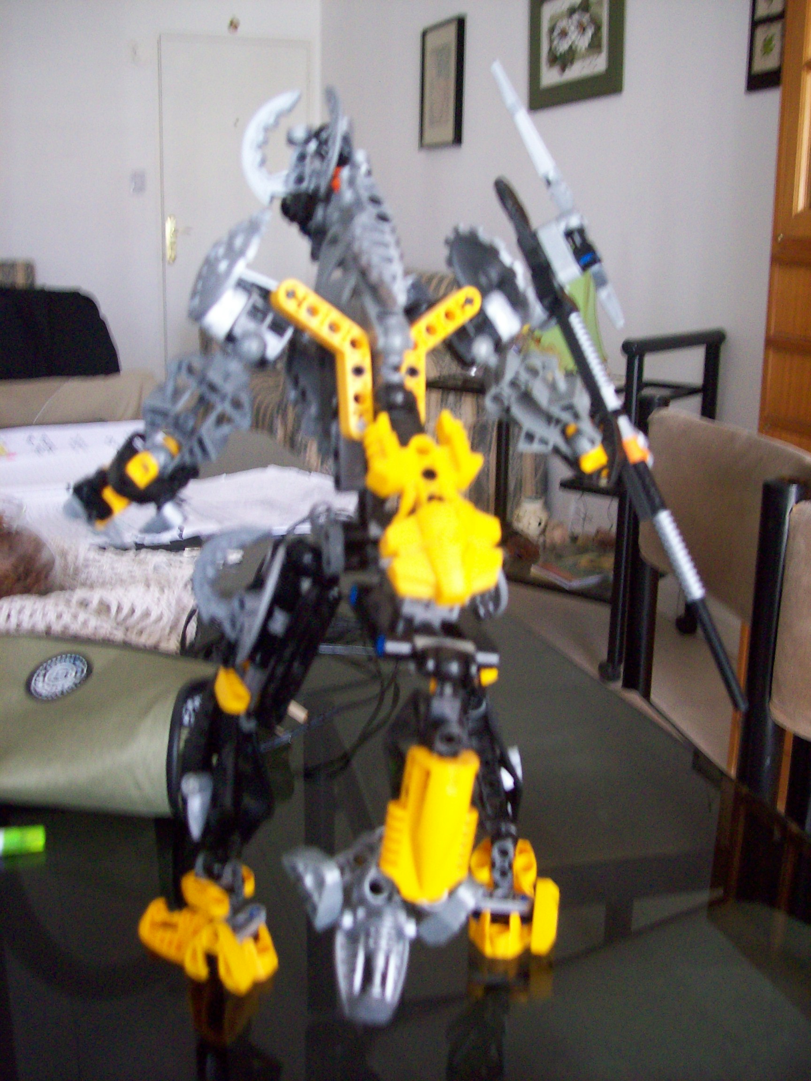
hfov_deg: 39.7
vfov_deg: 51.4
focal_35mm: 36
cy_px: 540
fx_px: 1125
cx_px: 406
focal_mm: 6
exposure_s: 1/8.29
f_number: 2.7
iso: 160
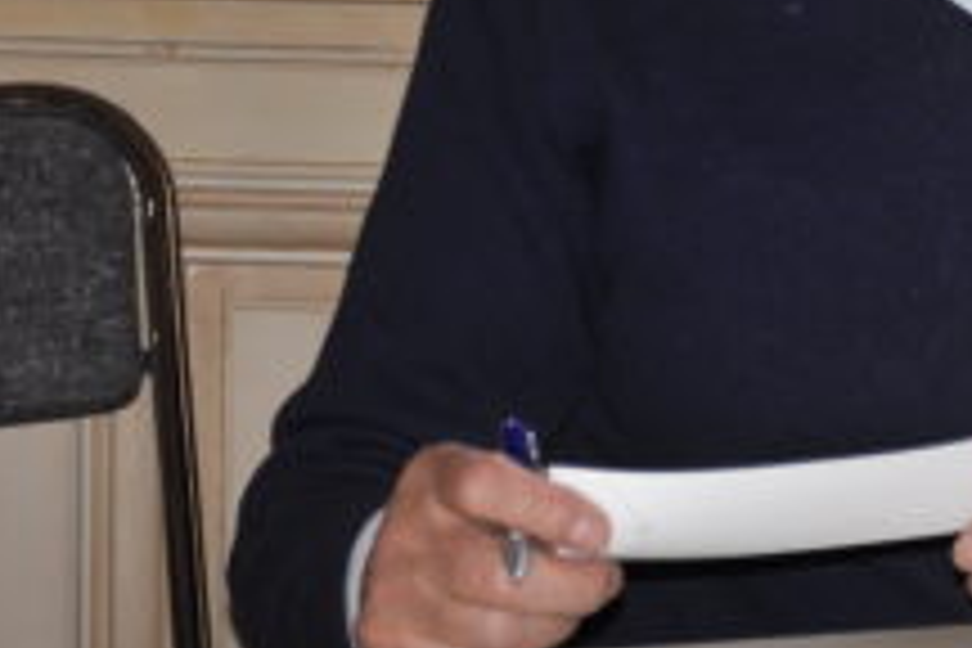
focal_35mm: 235
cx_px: 1120
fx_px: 6345
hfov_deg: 8.7
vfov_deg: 5.8
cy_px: 38
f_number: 5
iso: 200
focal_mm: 52
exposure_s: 1/60
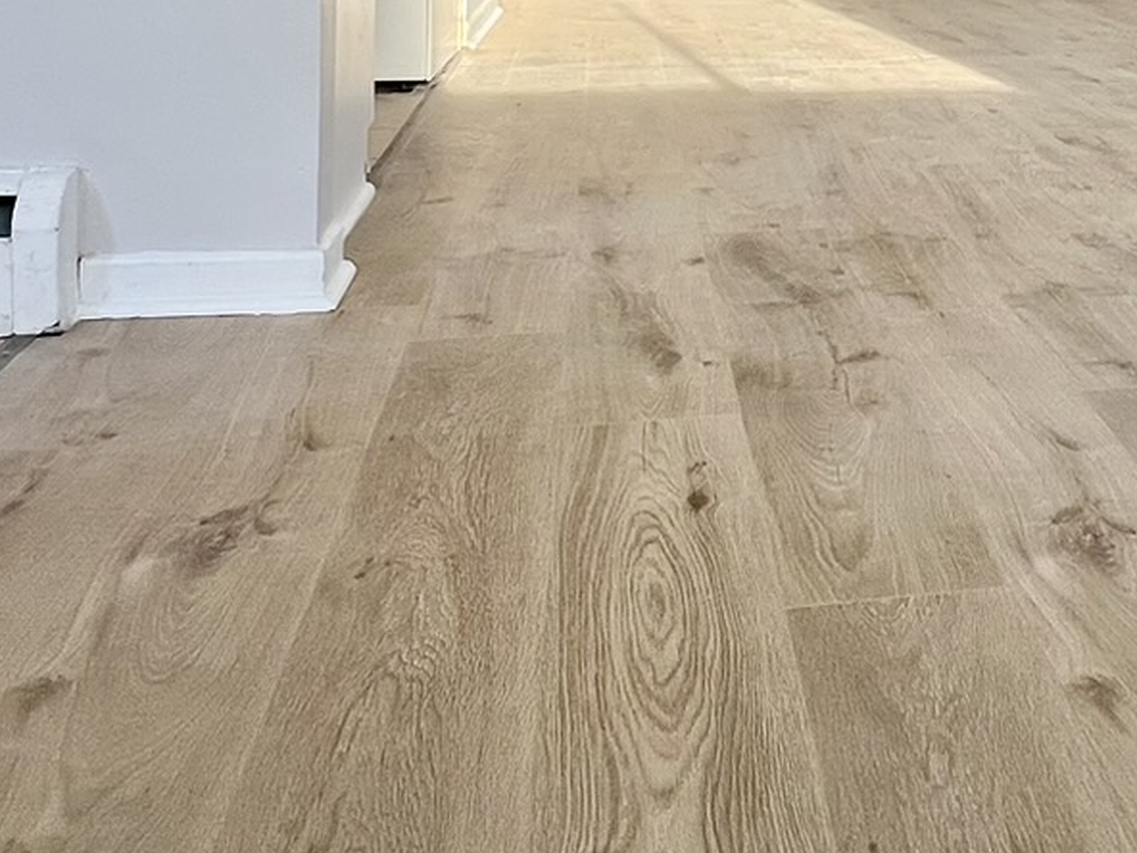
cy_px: -134
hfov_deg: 39.7
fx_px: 1478
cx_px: 972
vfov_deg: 28.5
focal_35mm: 45
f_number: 1.8
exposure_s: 1/99
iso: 50
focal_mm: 1.57
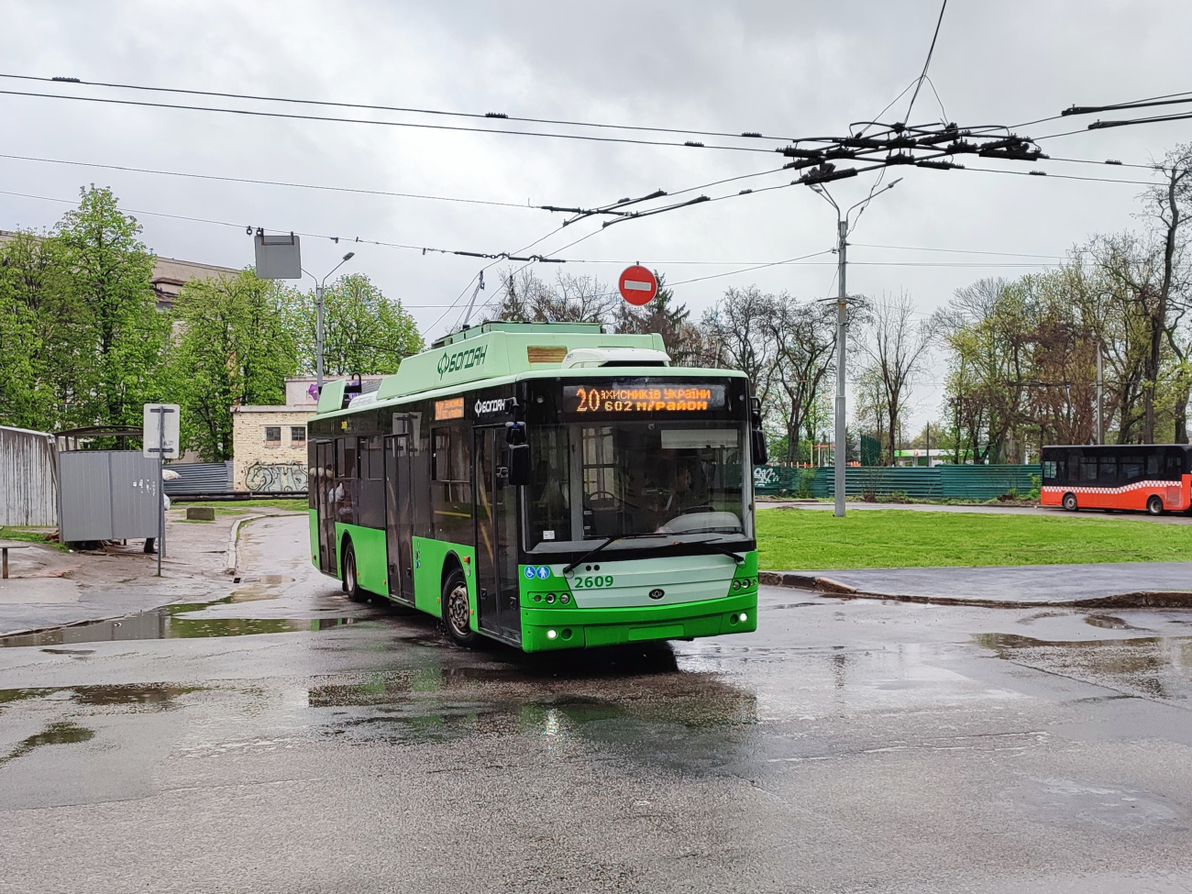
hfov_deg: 69.4
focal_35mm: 25
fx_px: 861
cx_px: 596
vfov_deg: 54.9
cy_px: 447
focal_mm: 6.04
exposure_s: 1/284
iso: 50
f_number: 1.9
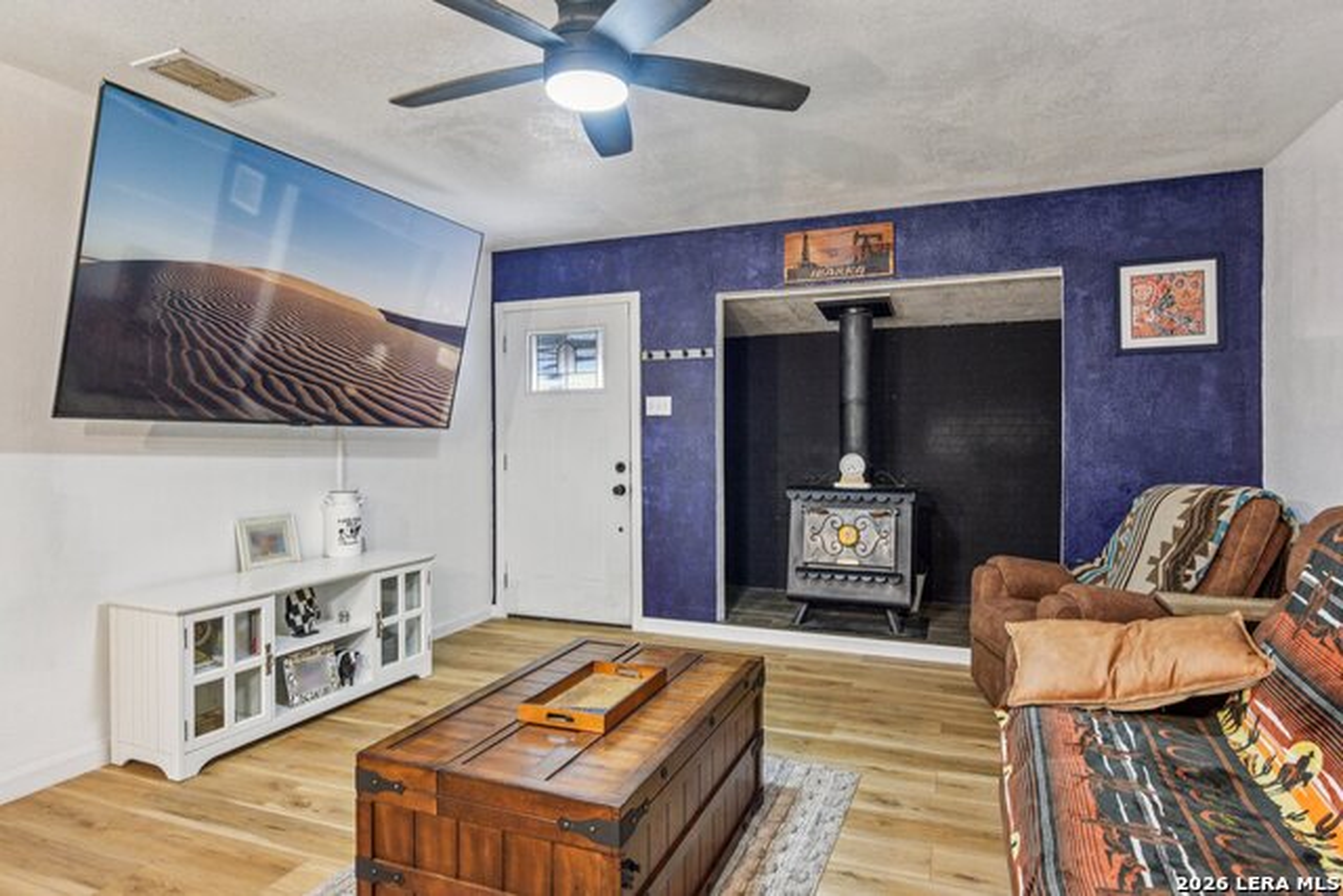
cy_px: 448
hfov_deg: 84.0
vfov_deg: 62.0
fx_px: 746
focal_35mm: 20
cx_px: 672
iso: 7200
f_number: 8
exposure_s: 1/20
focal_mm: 20
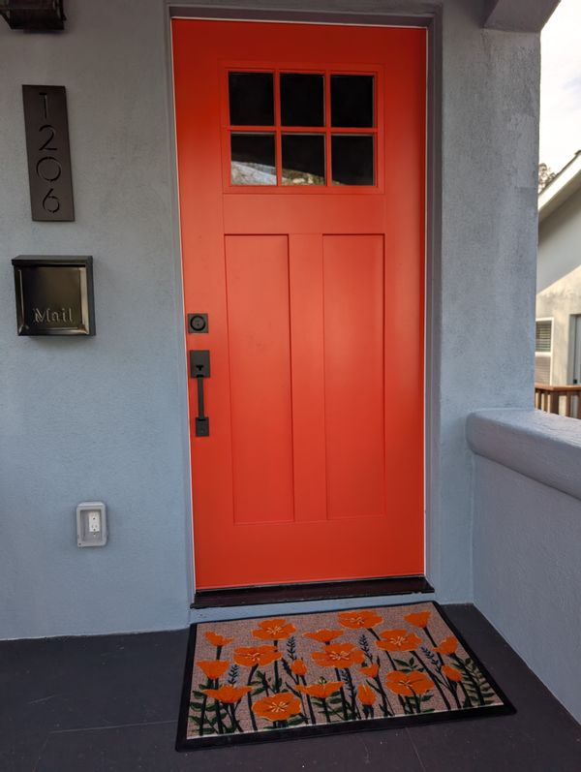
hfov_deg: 56.9
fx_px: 536
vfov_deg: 71.5
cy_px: 386
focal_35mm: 24
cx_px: 290
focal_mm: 6.9
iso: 20
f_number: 1.68
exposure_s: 1/387
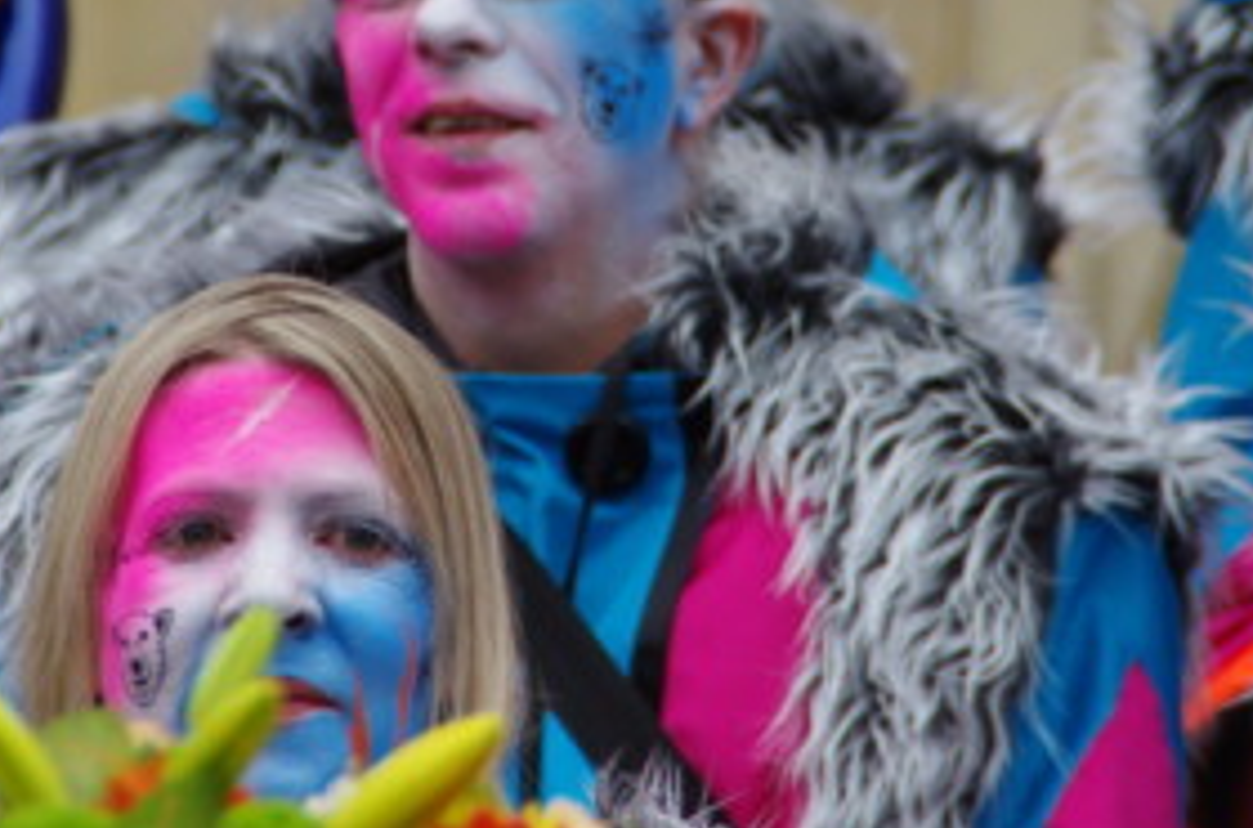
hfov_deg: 3.9
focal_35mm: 536
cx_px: 550
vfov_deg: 2.5
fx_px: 18603
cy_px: 92
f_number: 6.3
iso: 400
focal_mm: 200
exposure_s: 1/250
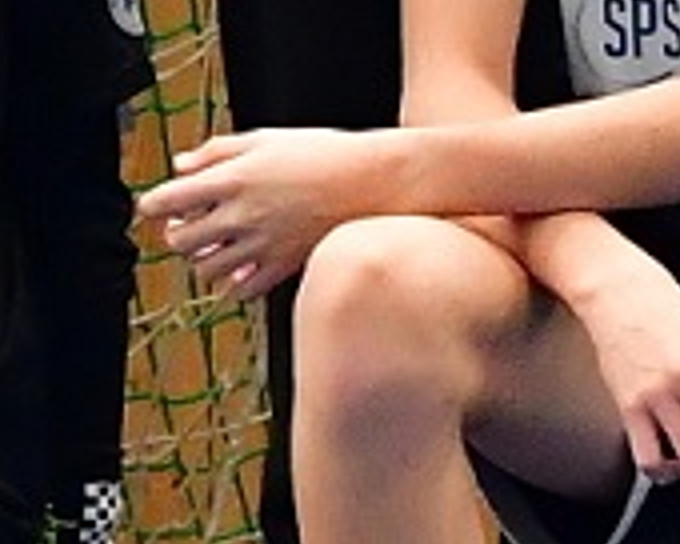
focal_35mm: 927
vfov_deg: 1.7
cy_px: -396
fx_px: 18656
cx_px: -1228
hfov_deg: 2.1
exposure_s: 1/250
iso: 2500
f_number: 3.5
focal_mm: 70
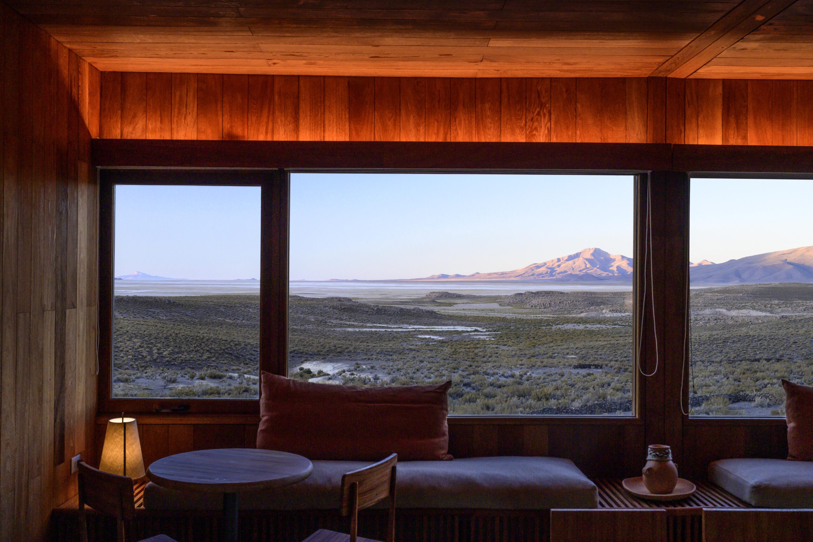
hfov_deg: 51.9
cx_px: 406
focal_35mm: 37
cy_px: 271
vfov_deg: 35.9
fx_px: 836
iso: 1600
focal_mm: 37
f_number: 8
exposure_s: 1/100
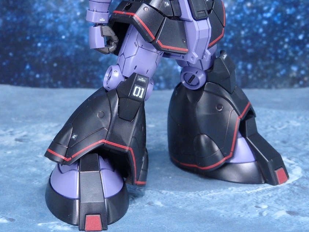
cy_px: 116
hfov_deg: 18.5
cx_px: 154
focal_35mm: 106
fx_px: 946
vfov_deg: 14.0
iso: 800
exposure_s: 1/80
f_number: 5
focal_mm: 19
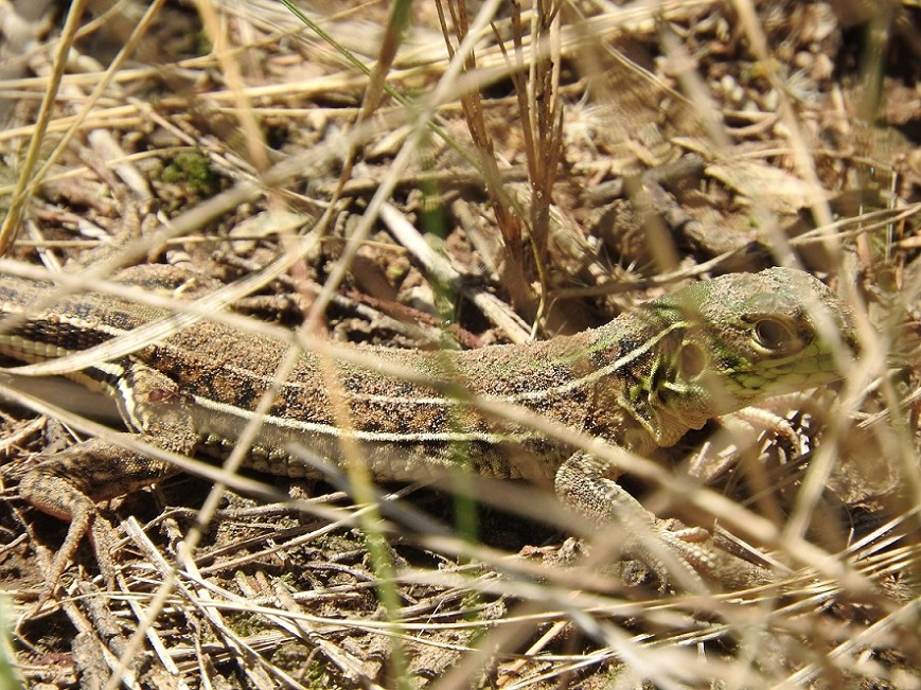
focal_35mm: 1100
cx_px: 460
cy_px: 345
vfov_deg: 1.4
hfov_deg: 1.8
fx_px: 29255
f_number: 5.6
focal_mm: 197.1
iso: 100
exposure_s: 1/250
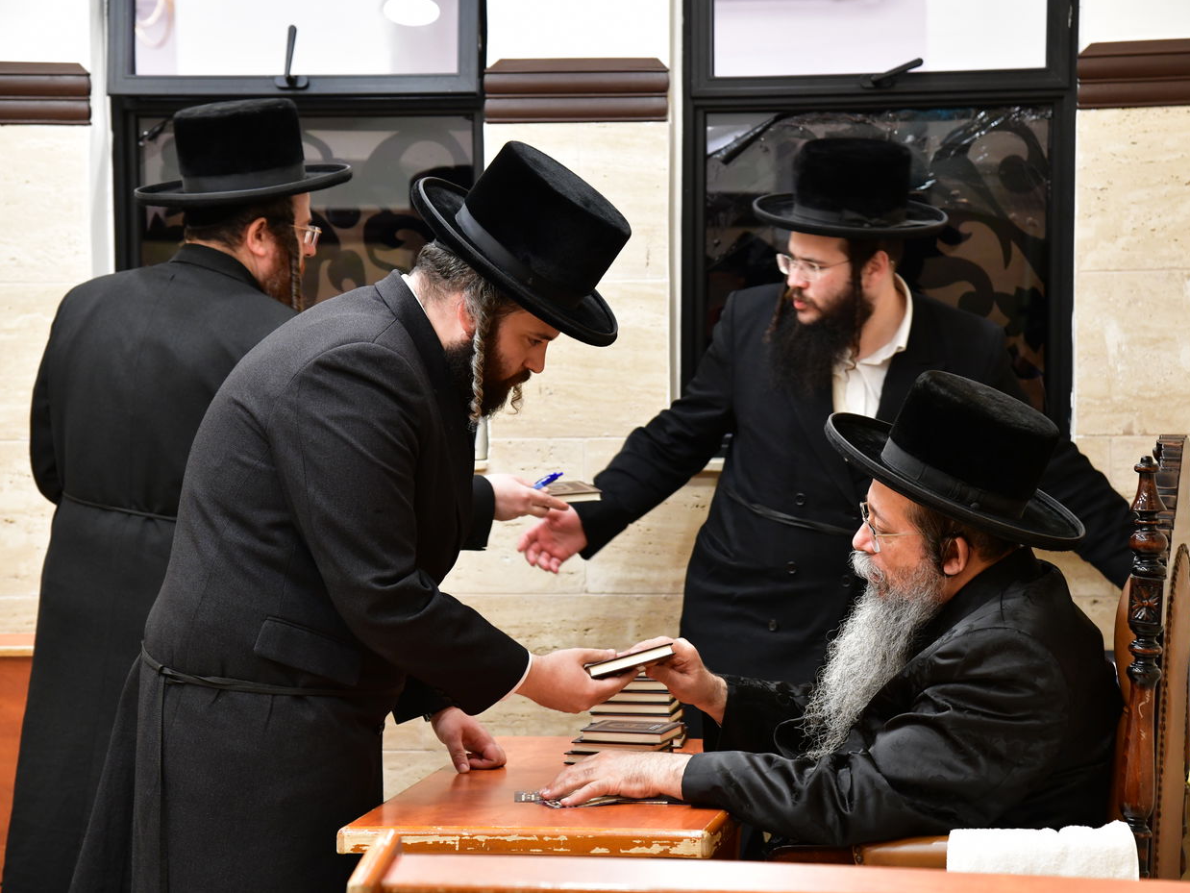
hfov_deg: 19.6
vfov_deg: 14.8
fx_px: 3438
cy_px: 446
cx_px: 626
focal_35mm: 100
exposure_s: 1/100
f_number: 5.6
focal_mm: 92
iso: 2500
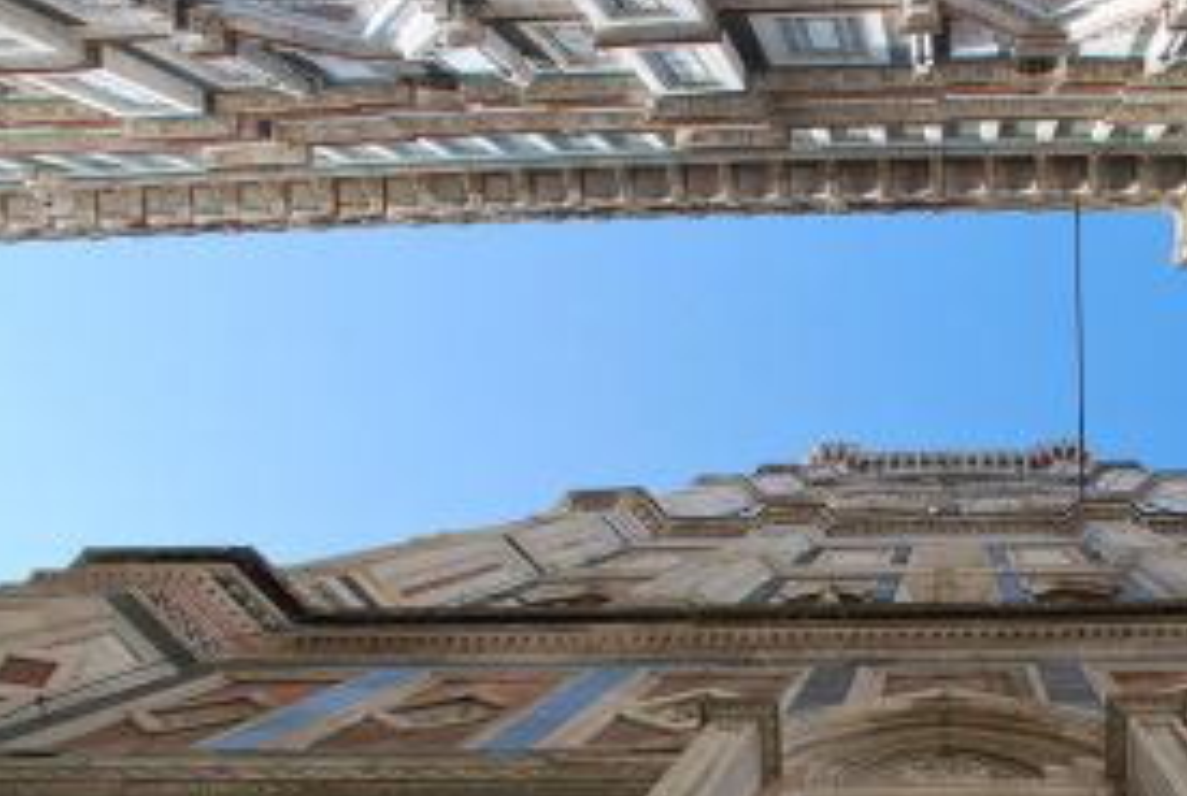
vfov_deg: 27.1
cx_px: 920
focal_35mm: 49
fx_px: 1618
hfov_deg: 39.0
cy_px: 635
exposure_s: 1/125
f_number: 5.6
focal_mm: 18
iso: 100
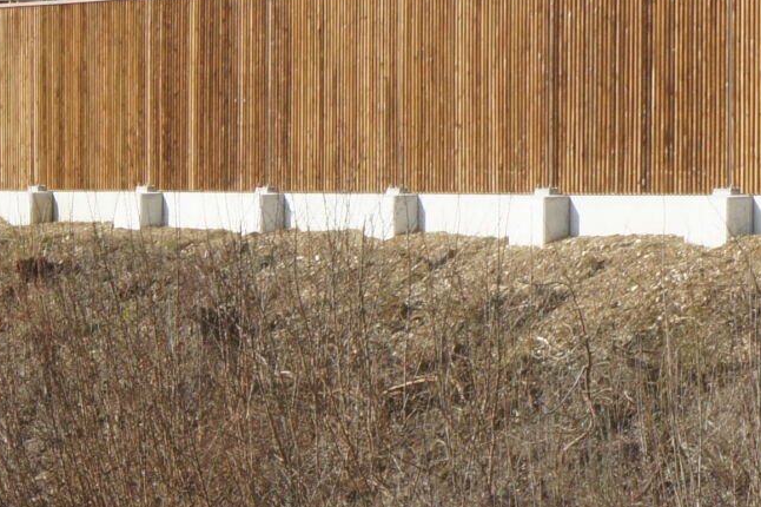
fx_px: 6908
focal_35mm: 327
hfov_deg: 6.2
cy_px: 424
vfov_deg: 4.2
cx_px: -470
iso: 200
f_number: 11
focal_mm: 55
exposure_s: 1/125
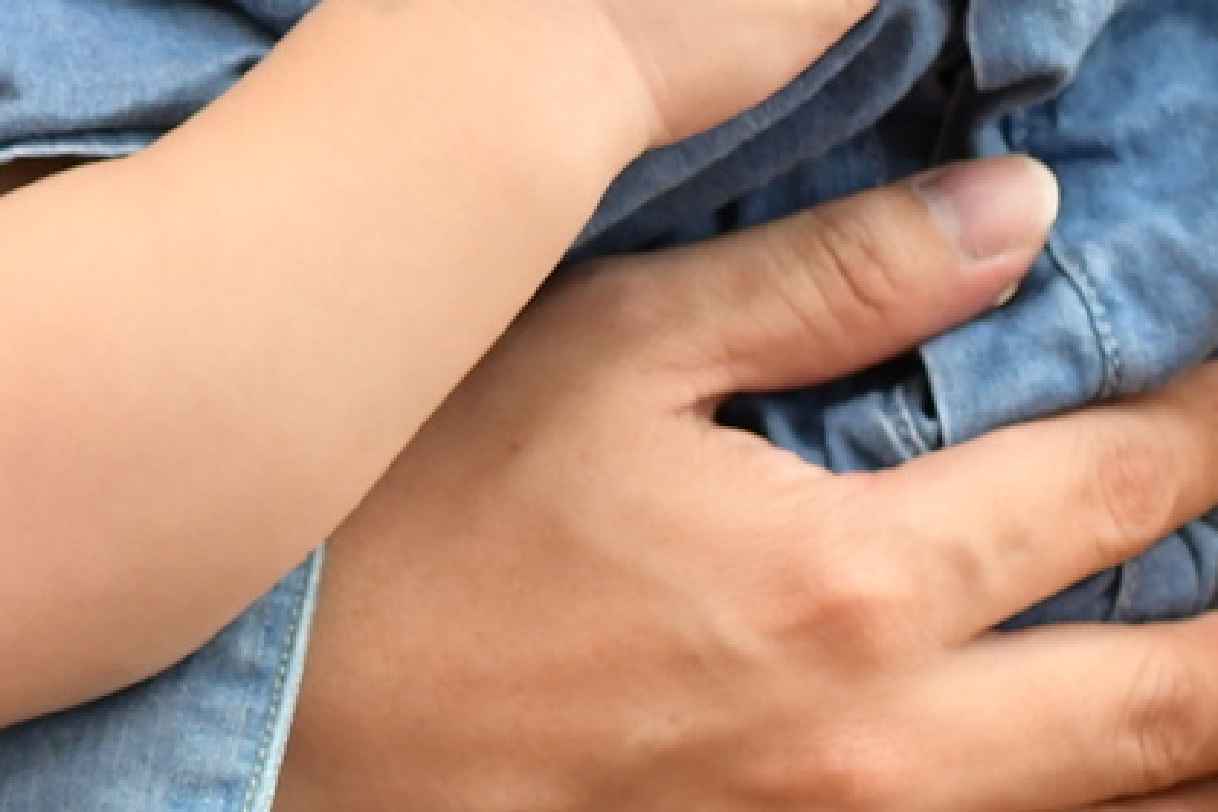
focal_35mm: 200
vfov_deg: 6.9
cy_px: 734
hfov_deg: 9.4
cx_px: -1462
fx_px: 6766
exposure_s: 1/200
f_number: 4.5
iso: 1000
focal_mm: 35
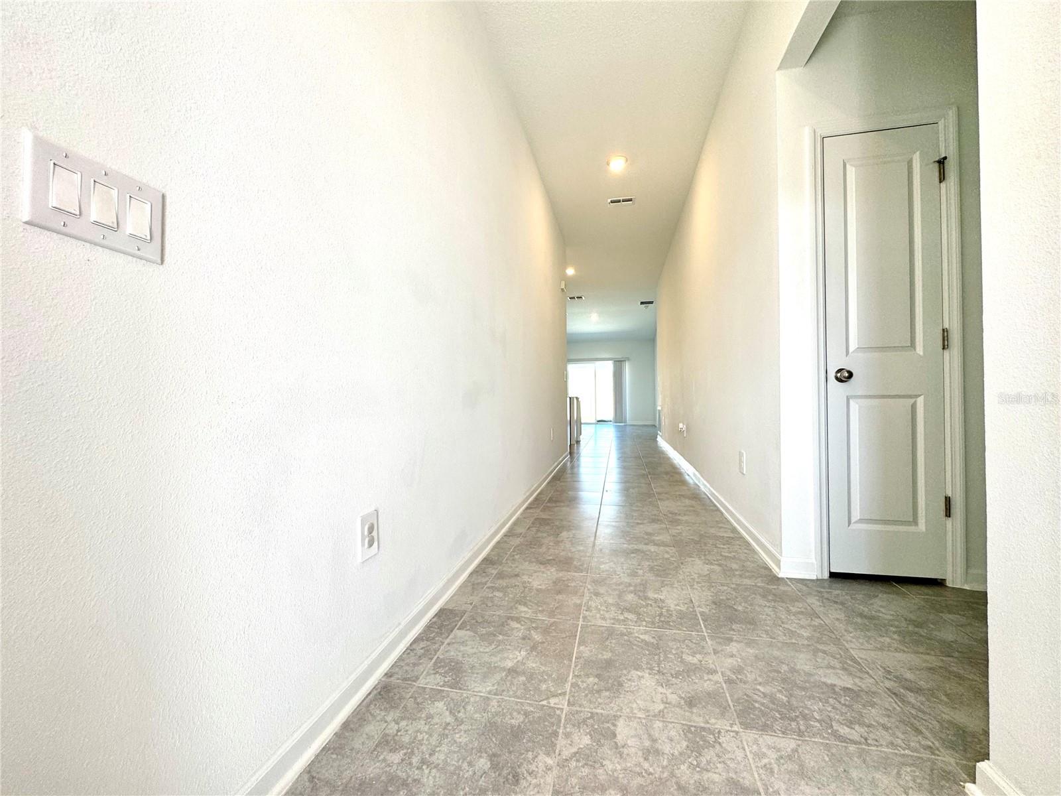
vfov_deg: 85.7
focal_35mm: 14
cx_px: 530
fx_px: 429
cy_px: 398
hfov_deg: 102.1
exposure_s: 1/120
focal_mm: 2.22
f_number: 2.2
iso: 50
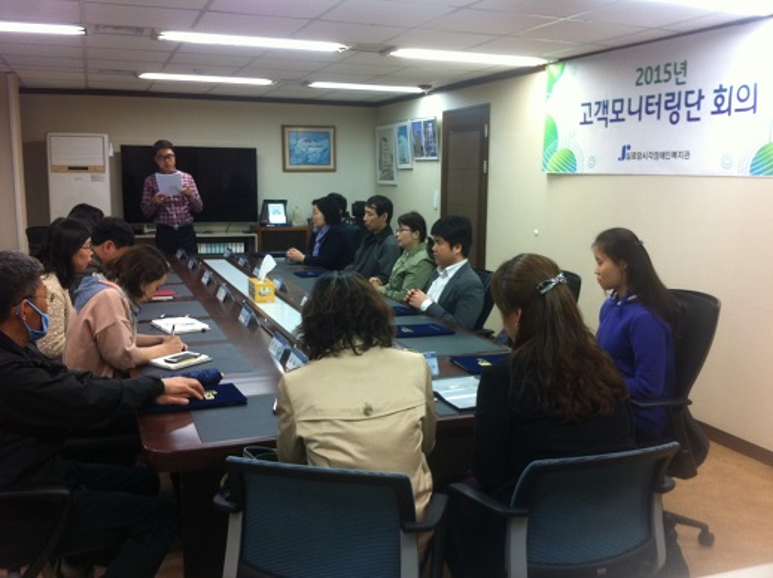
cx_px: 386
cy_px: 289
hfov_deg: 52.7
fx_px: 781
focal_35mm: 35
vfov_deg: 40.6
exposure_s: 1/15
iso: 80
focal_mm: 3.85
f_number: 2.8
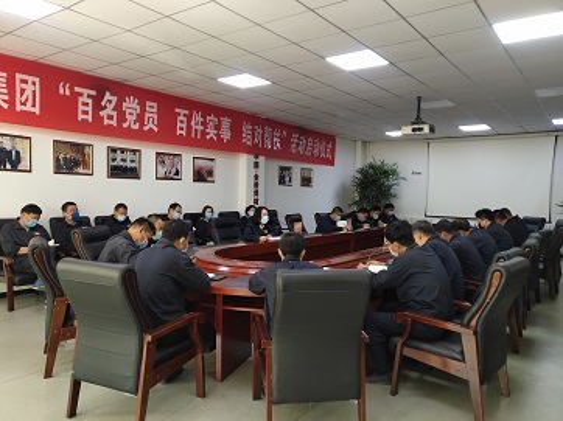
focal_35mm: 30
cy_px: 210
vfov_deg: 46.7
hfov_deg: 60.0
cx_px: 282
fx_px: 488
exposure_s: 1/50
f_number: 1.8
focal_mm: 4.35
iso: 231
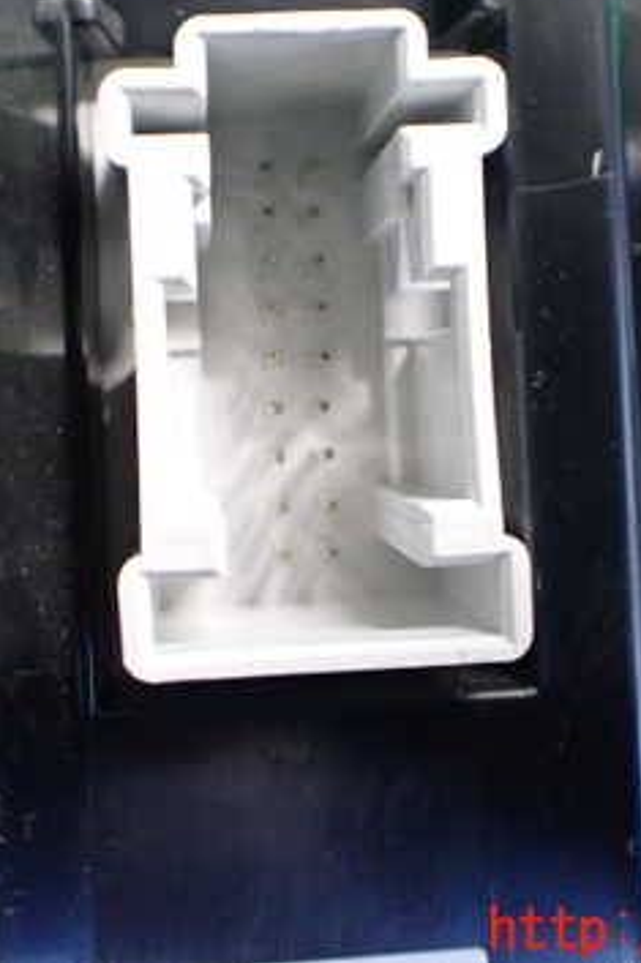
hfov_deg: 25.5
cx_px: 286
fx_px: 1417
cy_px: 352
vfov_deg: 37.3
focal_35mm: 53
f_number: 2.3
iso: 800
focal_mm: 5.4
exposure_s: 1/30
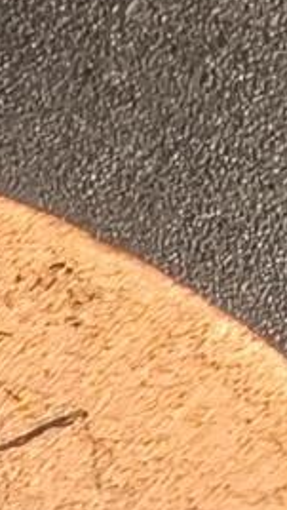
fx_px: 2270
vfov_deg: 9.9
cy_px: 1501
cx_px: -279
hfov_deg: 7.0
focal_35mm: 168
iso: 160
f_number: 2
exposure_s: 1/73.1
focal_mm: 2.32
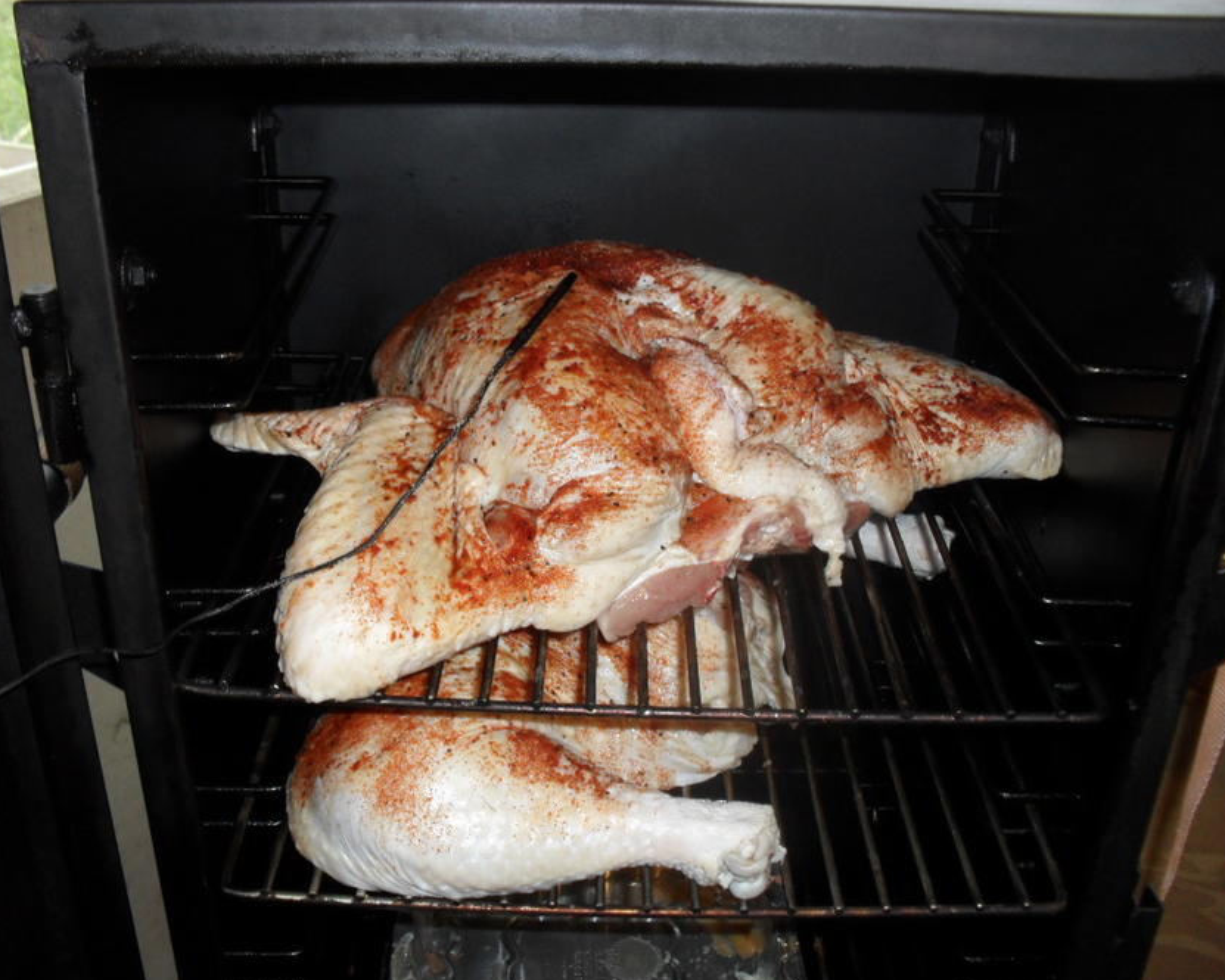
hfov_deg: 49.1
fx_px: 1342
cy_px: 496
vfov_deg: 40.1
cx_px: 578
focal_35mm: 37
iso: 200
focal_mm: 6.3
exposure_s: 1/45
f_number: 3.2
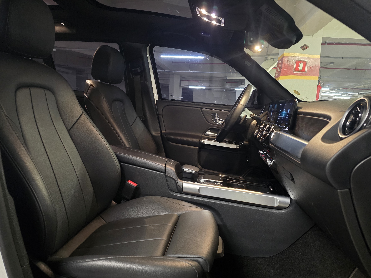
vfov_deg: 56.8
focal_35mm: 24
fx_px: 257
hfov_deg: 71.6
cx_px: 183
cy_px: 143
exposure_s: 1/25
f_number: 1.7
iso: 1600
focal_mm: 6.3
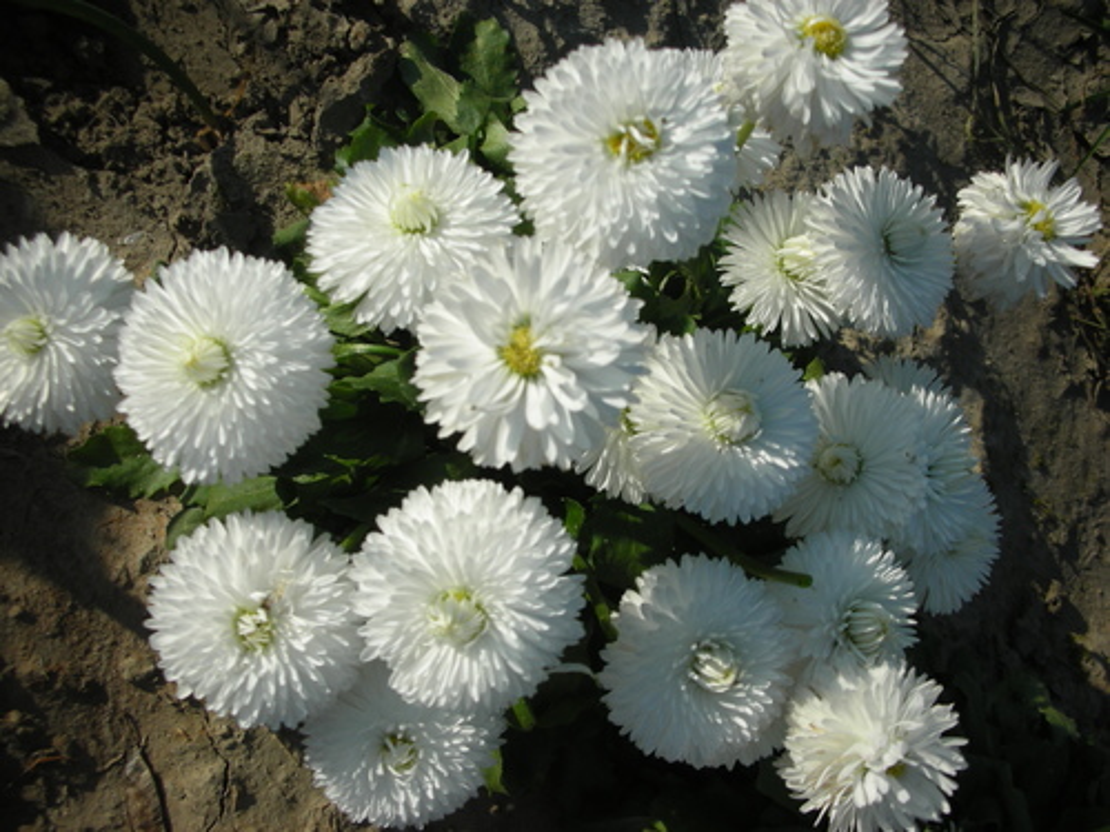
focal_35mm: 35
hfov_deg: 52.6
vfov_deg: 40.7
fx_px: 1122
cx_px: 555
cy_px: 416
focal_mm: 5.8
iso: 50
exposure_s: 1/146
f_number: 8.5
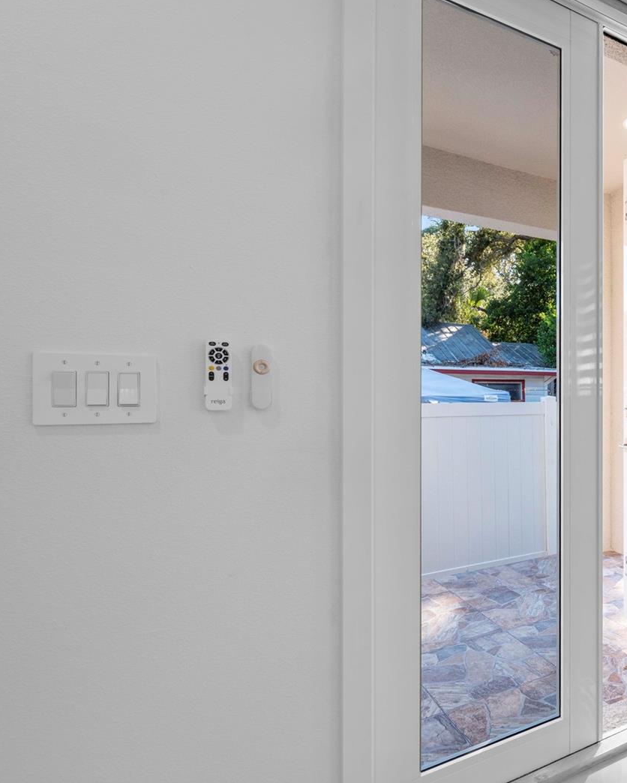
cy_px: 385
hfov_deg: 52.1
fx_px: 533
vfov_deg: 72.6
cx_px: 586
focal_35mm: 23
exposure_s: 1/2.5
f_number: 9
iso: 250
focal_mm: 16
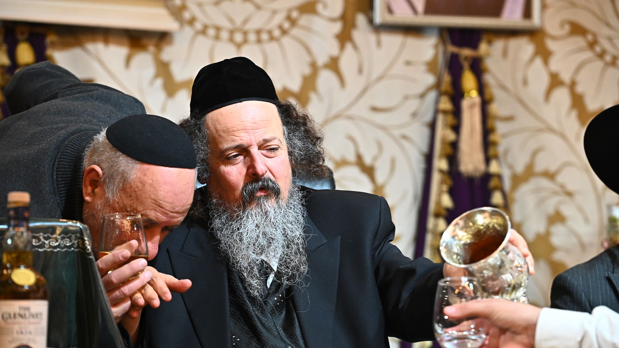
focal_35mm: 126
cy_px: 196
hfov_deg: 17.0
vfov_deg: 9.6
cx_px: 310
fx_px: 2068
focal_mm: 120
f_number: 4.5
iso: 3200
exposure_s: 1/200
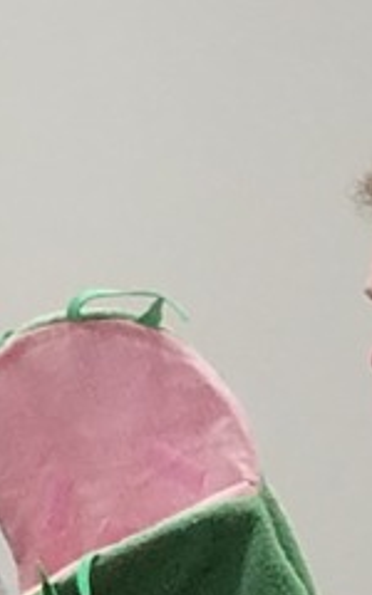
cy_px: 605
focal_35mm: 92
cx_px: -82
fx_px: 1492
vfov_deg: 21.7
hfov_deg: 13.8
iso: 125
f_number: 1.7
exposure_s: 1/60
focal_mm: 4.2
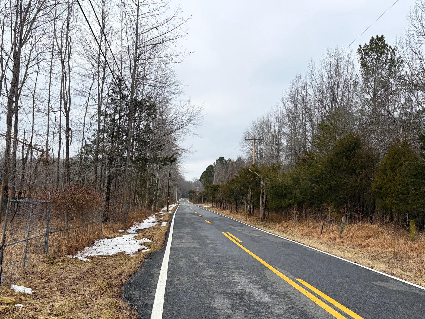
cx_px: 230
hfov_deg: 53.9
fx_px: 418
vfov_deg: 41.5
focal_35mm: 34
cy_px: 200
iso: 50
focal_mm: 5.96
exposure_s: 1/2075
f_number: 1.6
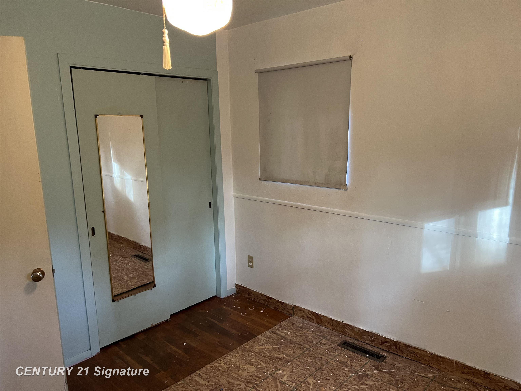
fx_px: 391
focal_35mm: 26
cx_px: 260
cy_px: 196
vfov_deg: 53.1
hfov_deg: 67.3
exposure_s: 1/60
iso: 250
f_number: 1.5
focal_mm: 5.7
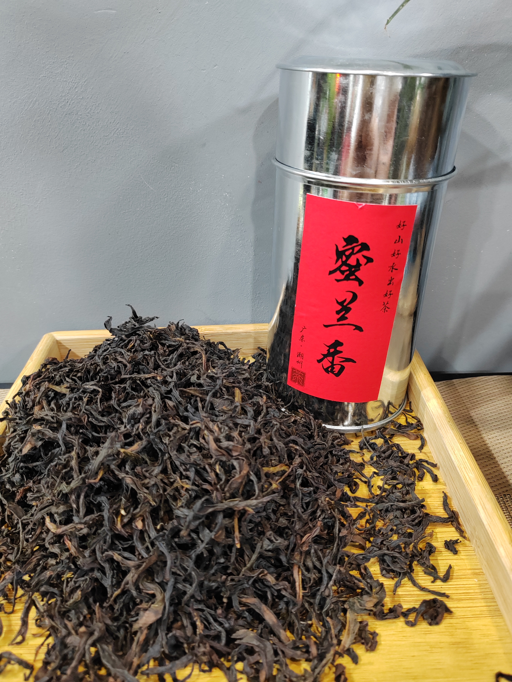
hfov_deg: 51.4
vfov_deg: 65.3
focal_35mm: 27
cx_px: 256
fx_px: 532
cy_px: 341
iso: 1250
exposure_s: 1/33
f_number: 1.9
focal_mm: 5.52
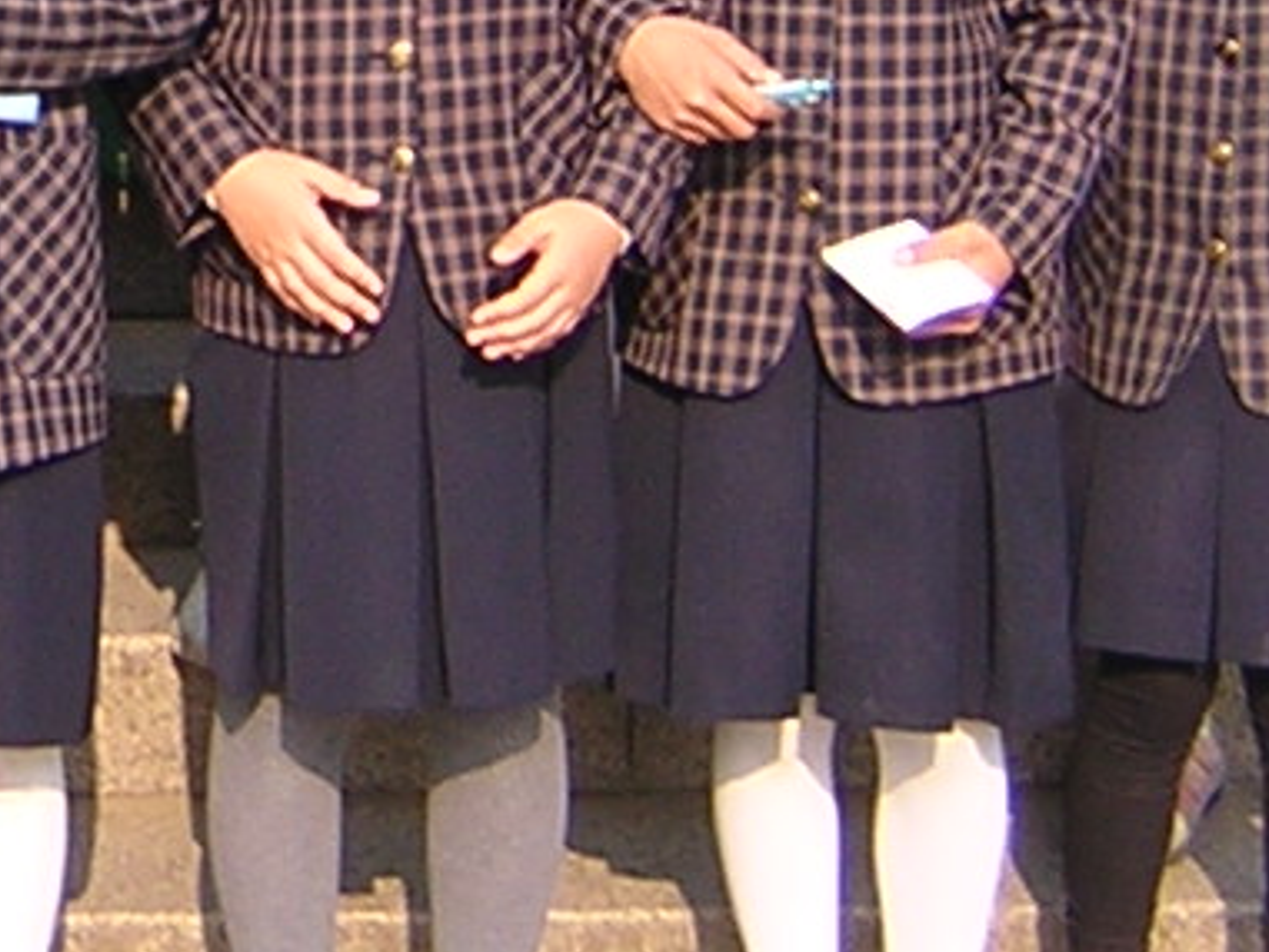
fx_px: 5537
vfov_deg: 9.5
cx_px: -570
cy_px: -486
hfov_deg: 12.5
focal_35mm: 151
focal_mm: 4.7
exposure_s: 1/500
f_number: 2.6
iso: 100
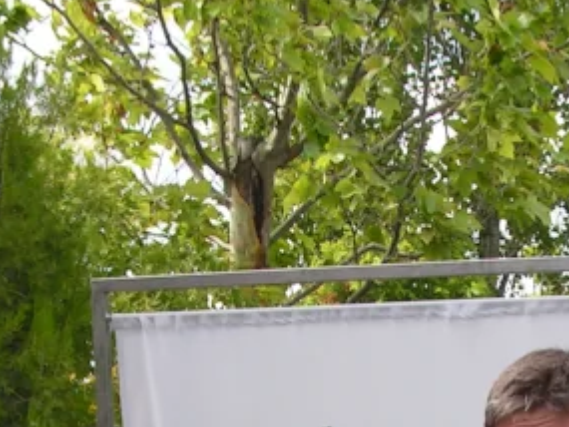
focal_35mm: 128
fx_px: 2105
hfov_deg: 15.2
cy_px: 635
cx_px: 515
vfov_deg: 11.2
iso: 50
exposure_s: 1/125
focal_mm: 6.3
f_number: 5.6
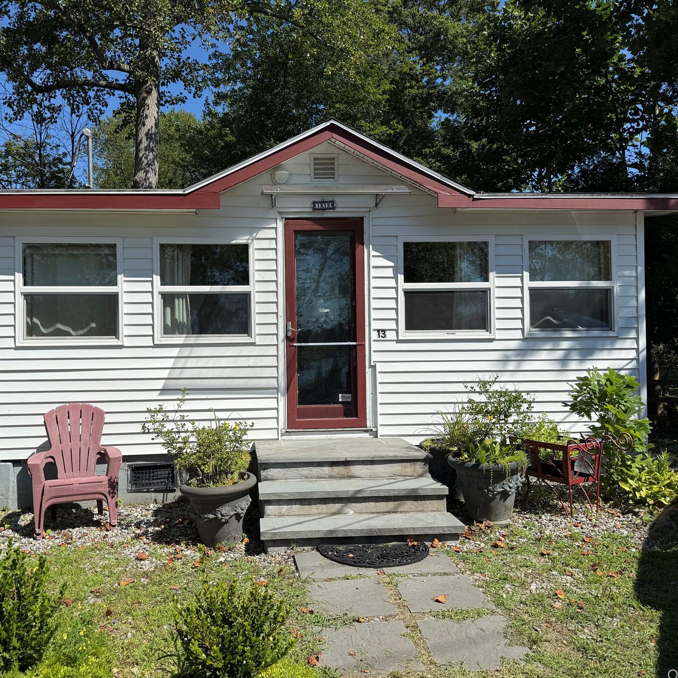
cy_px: 338
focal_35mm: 29
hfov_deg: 55.5
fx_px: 643
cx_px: 296
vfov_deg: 55.6
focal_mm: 6.76
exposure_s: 1/6173
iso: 80
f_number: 1.78
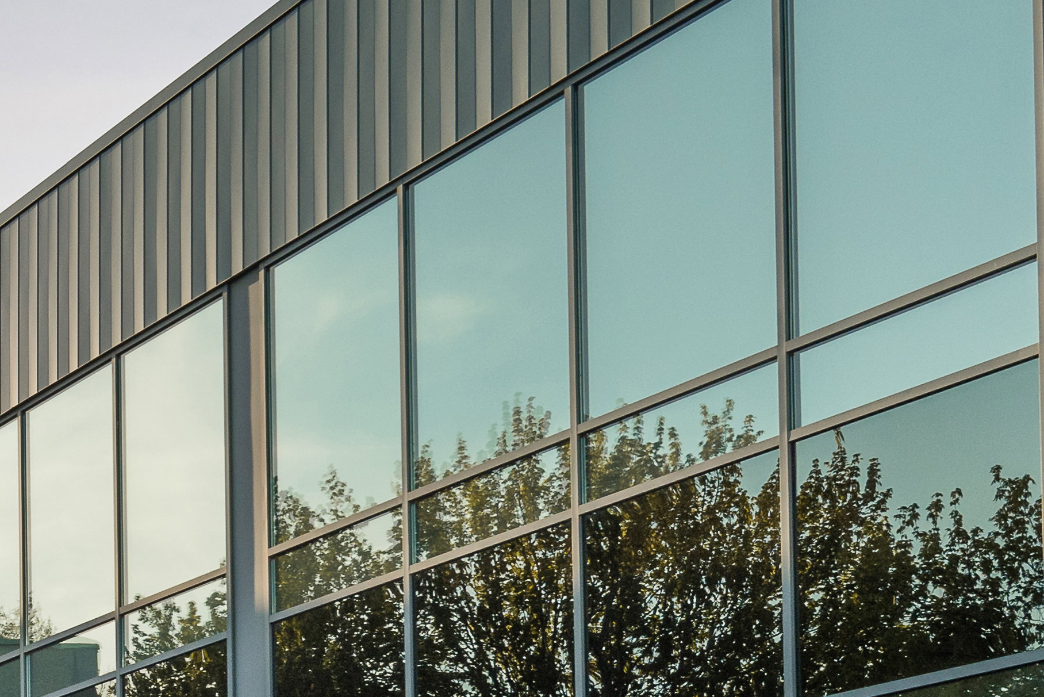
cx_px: -201
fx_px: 2234
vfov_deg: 17.7
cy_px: 406
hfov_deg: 24.0
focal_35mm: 77
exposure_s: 1/250
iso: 200
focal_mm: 19
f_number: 8
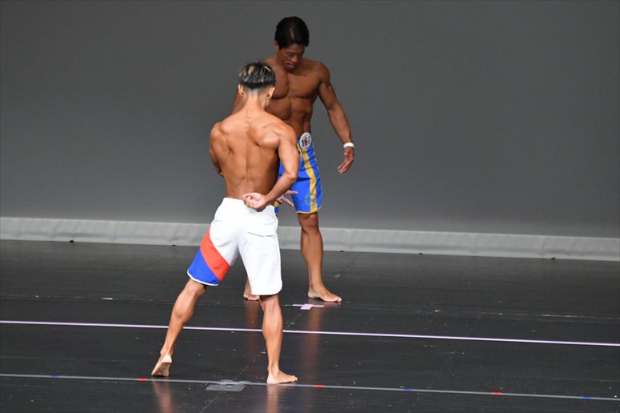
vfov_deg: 4.0
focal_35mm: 345
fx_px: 5939
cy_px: 206
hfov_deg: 6.0
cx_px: 310
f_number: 5.6
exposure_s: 1/400
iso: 5000
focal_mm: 230
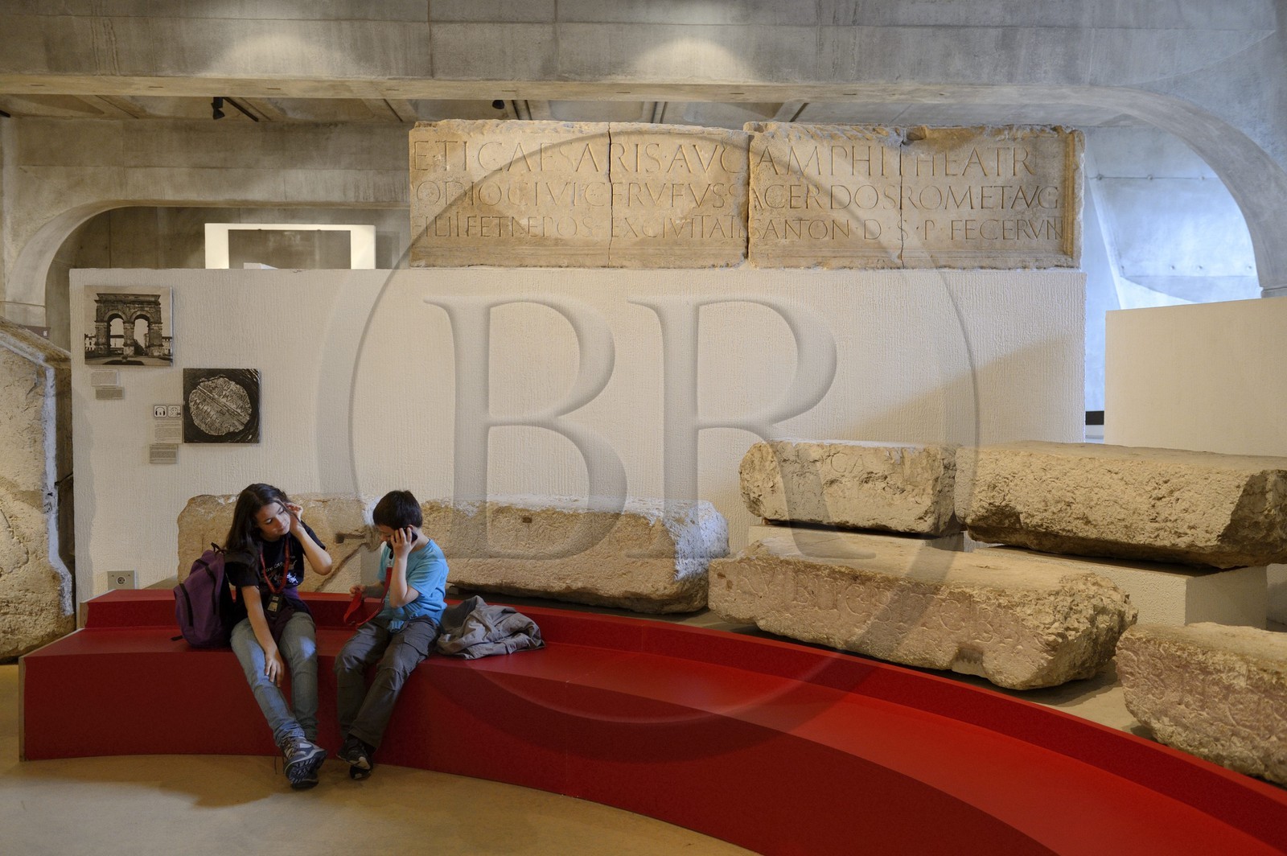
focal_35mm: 32
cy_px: 428
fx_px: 1143
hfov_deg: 58.8
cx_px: 644
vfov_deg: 41.0
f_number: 4
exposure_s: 1/40
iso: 1600
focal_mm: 32
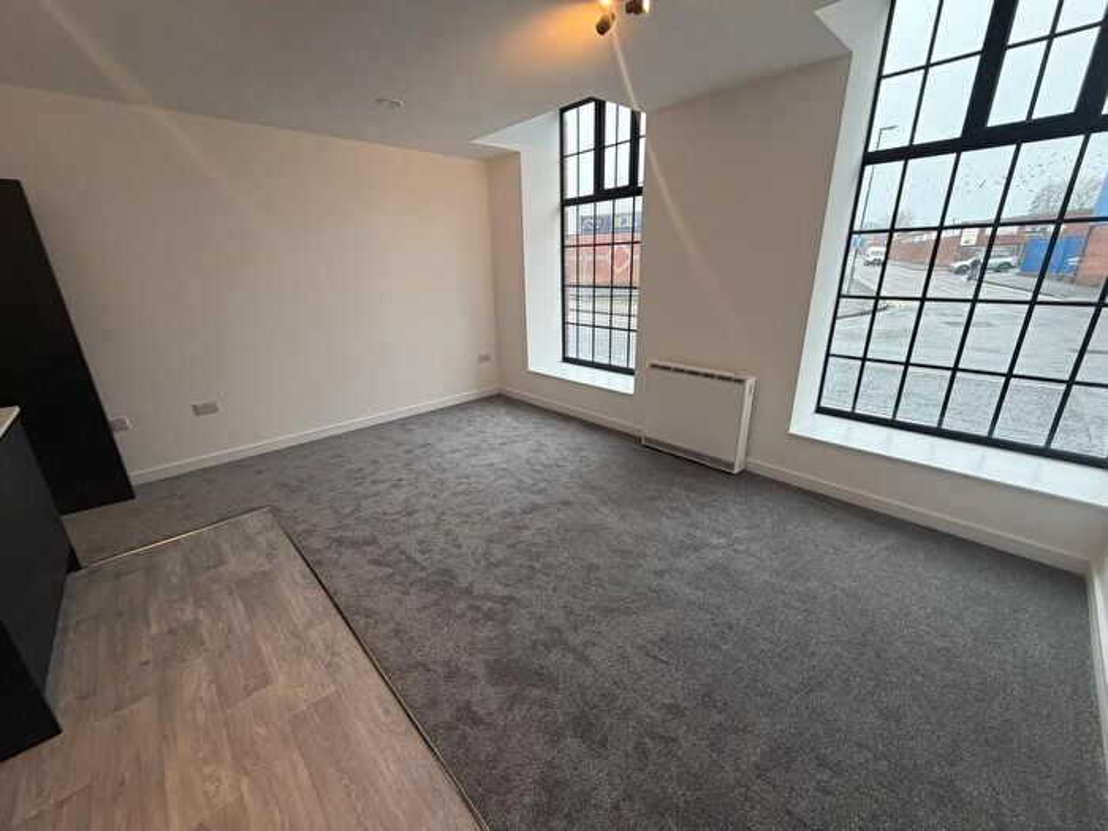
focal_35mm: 14
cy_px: 416
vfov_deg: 85.7
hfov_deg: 102.1
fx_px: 448
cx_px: 554
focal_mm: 2.22
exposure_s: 1/100
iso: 125
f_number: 2.2
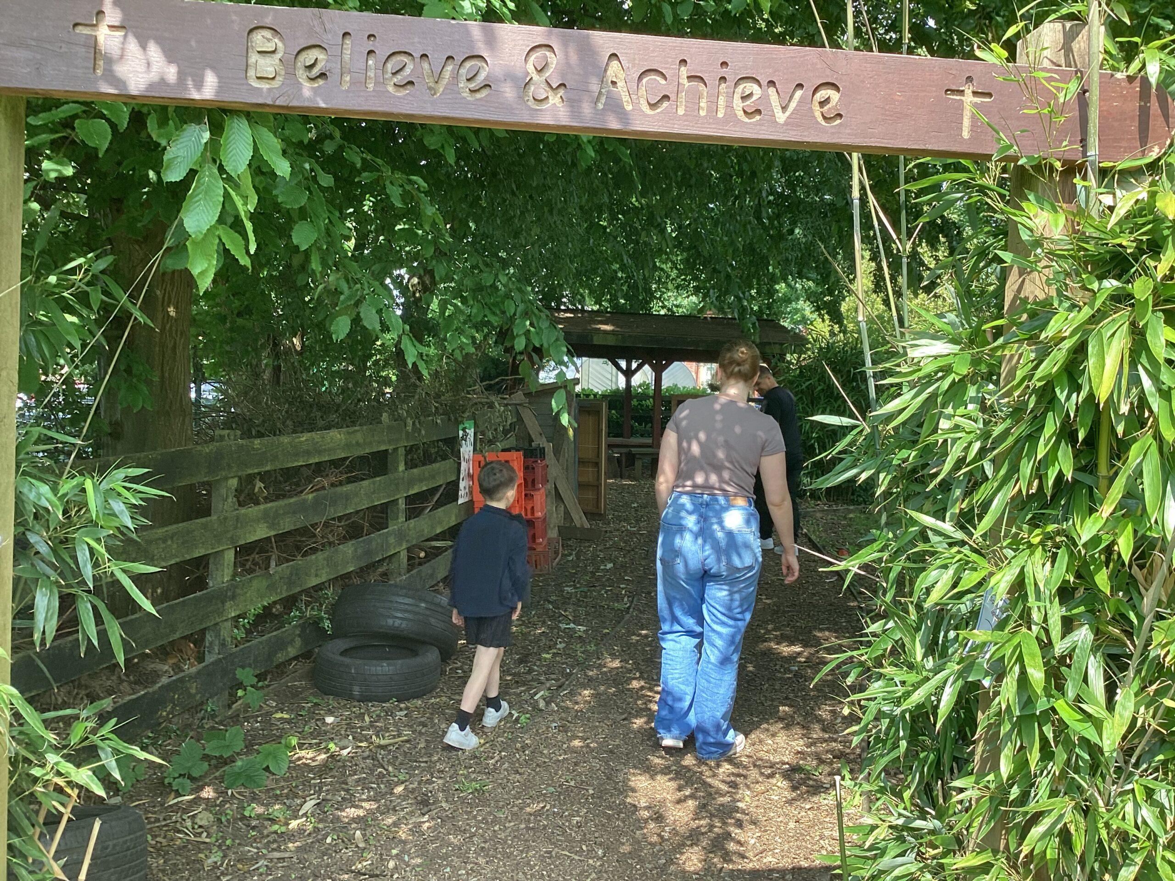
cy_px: 440
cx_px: 588
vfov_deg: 45.4
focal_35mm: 31
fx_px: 1052
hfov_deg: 58.4
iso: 32
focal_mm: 3.3
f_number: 2.4
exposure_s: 1/100
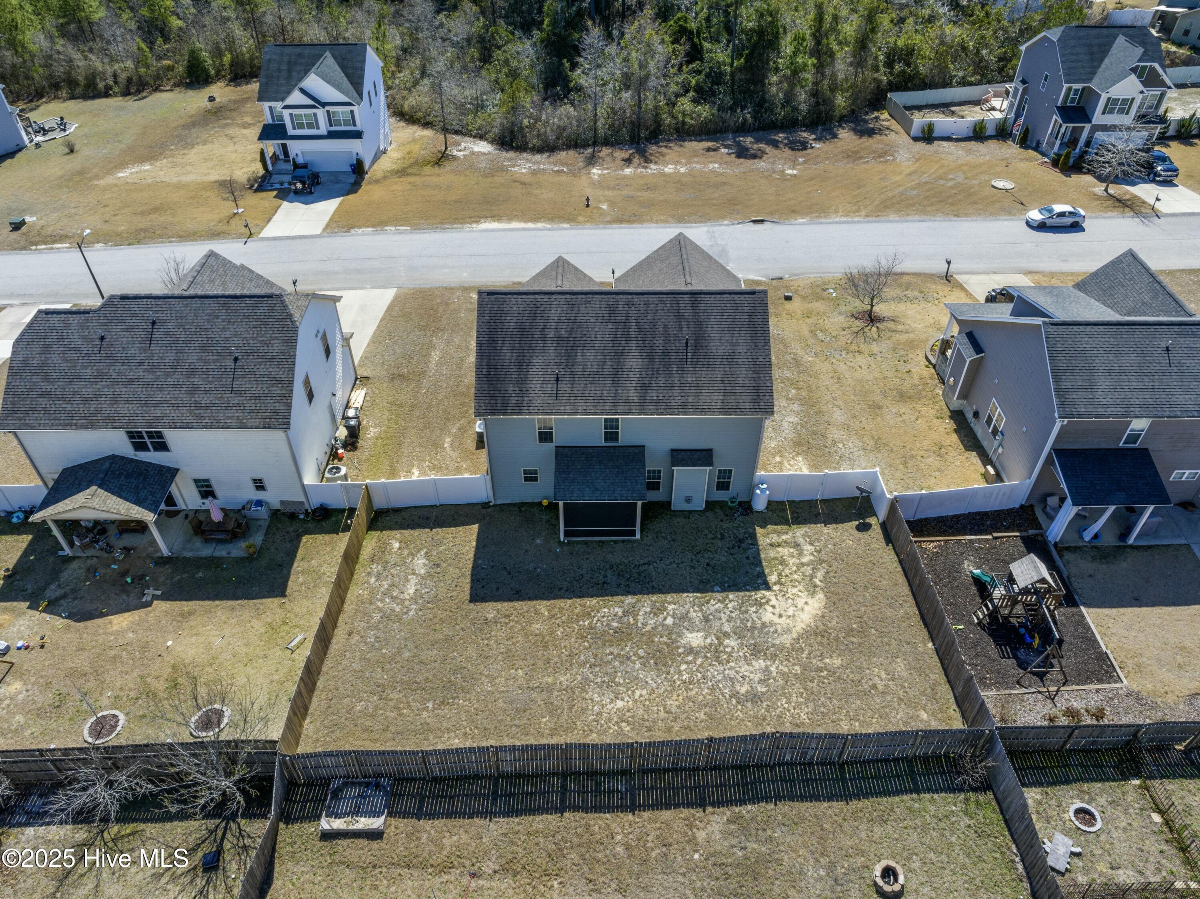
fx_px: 831
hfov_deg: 71.6
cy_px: 450
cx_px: 600
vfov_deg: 56.8
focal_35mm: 24
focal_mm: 12.29
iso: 100
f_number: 8
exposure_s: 1/40
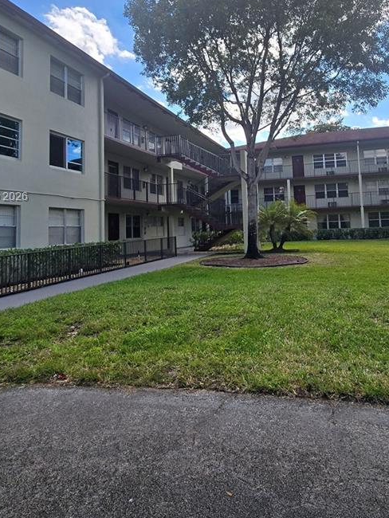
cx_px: 239
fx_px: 359
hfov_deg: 56.3
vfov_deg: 70.5
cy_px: 198
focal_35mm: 24
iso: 50
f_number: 2.2
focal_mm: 2.2
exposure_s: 1/1686
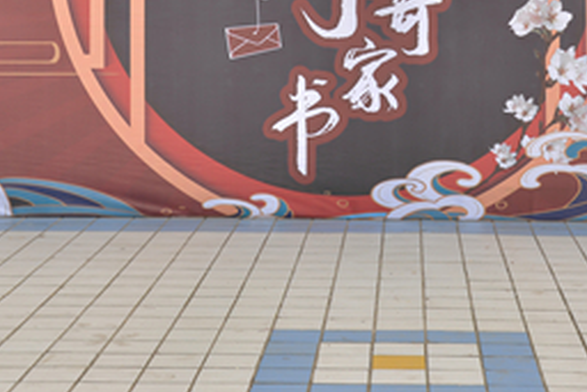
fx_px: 1550
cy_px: -88
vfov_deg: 14.0
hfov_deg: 21.4
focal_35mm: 95
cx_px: 353
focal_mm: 38
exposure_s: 1/125
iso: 100
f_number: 5.6
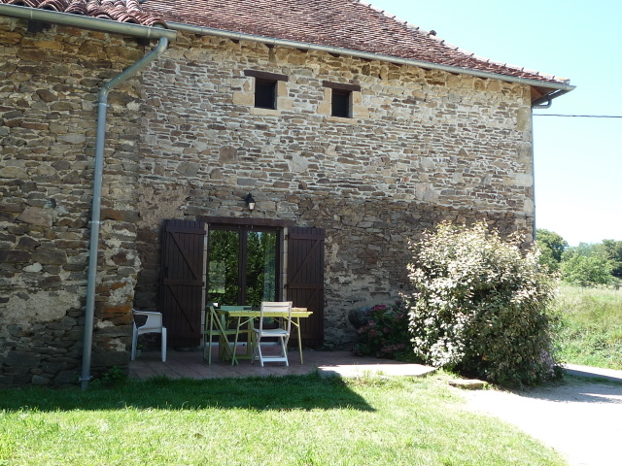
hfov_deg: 50.1
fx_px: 665
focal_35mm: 37
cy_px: 233
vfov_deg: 38.7
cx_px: 311
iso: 100
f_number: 2.8
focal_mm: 4.5
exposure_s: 1/320
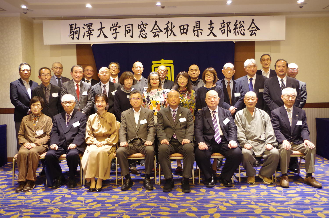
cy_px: 109
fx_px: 310
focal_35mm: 34
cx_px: 164
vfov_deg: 38.7
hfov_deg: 55.9
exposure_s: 1/15
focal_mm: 23.1
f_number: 4
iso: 1600
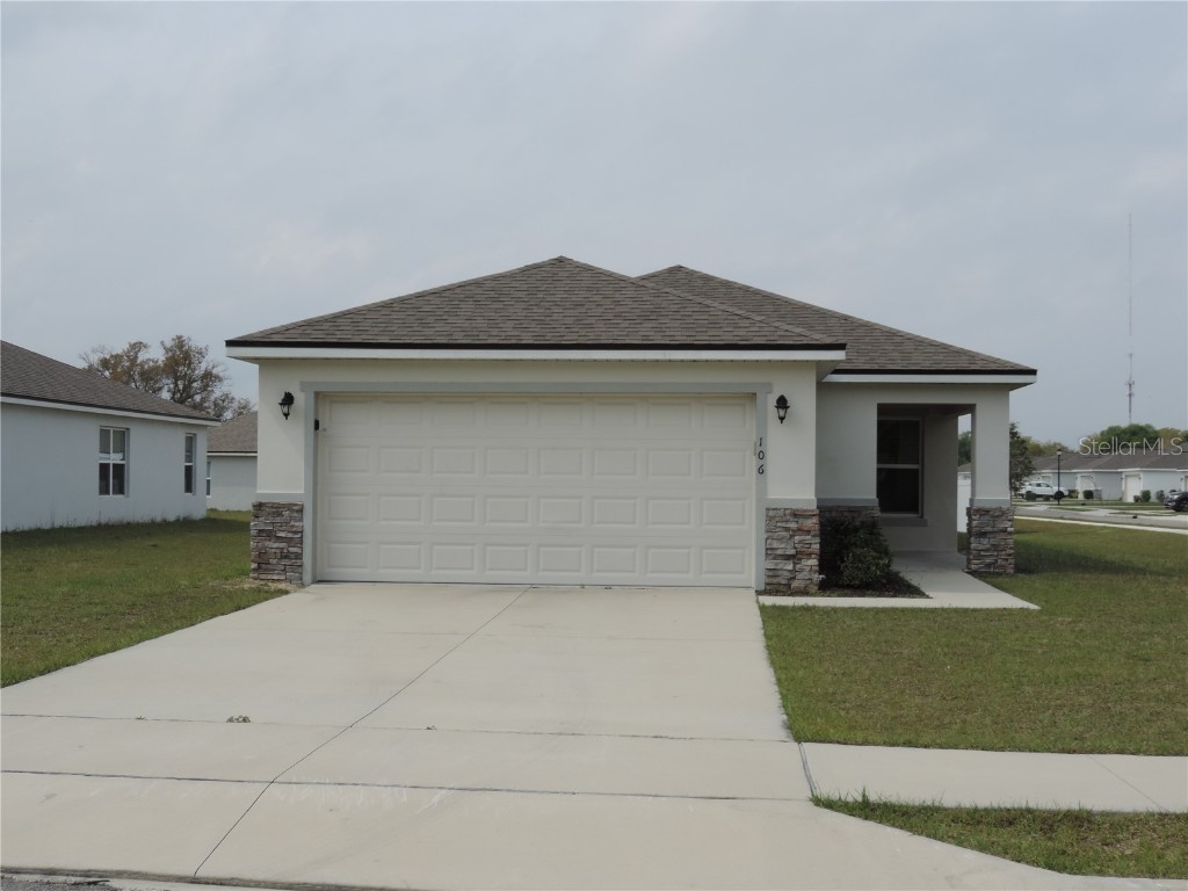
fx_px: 1613
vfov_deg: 30.9
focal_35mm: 47
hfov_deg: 40.4
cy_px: 446
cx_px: 594
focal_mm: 8.3
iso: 80
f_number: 3.5
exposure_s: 1/1250
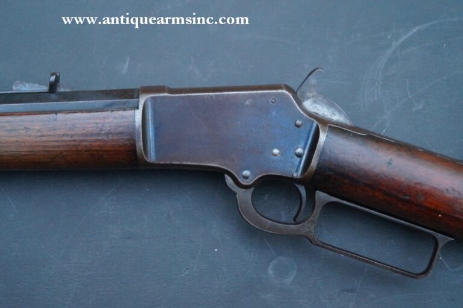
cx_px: 232
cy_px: 154
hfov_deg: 29.9
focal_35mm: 68
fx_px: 868
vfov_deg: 20.1
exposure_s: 1/100
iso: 3200
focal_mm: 45
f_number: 5.6
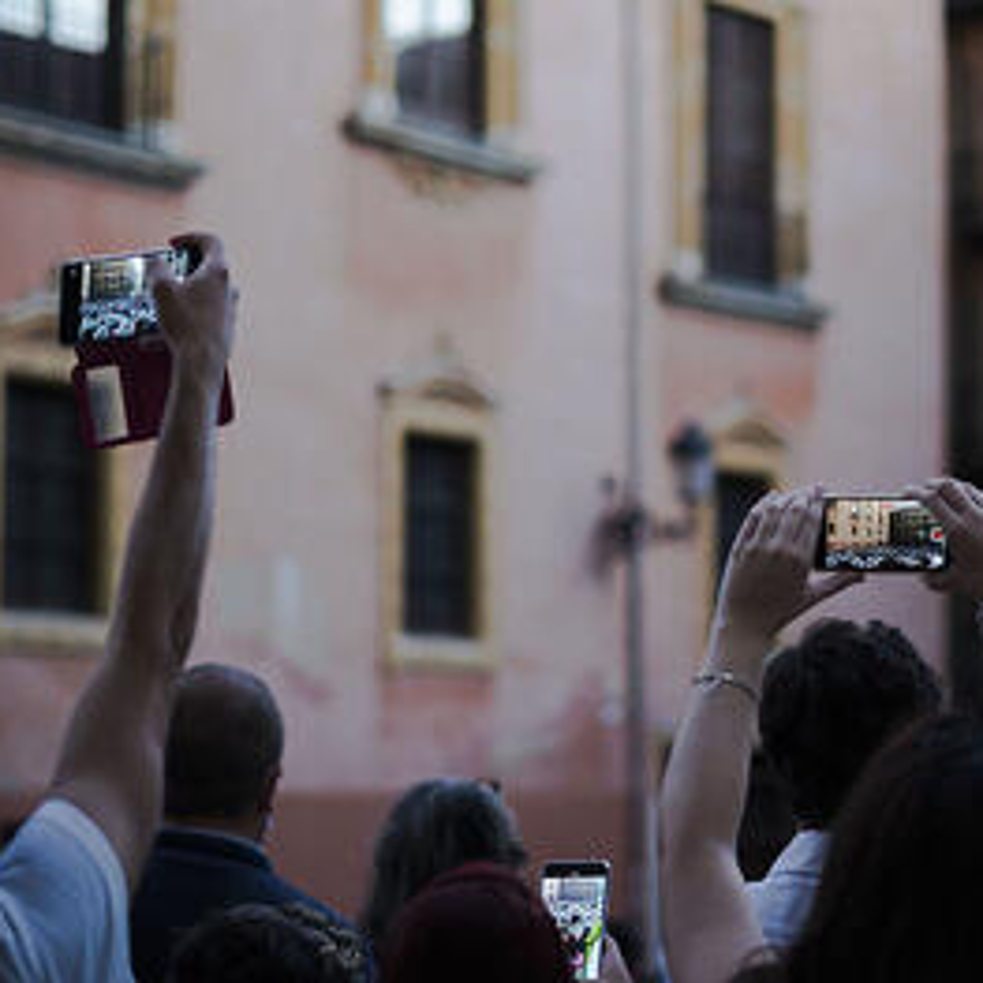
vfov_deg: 17.9
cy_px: 404
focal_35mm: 97
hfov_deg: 17.9
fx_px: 3116
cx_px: 643
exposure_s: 1/60
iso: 320
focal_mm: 50
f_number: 1.8
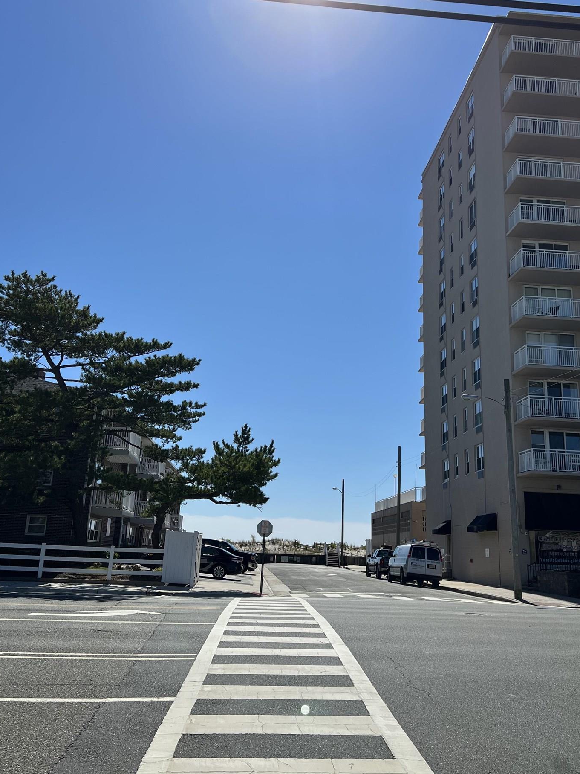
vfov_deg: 55.1
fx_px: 737
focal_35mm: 33
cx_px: 318
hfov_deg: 42.9
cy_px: 328
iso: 50
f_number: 1.5
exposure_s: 1/9434
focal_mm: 5.7
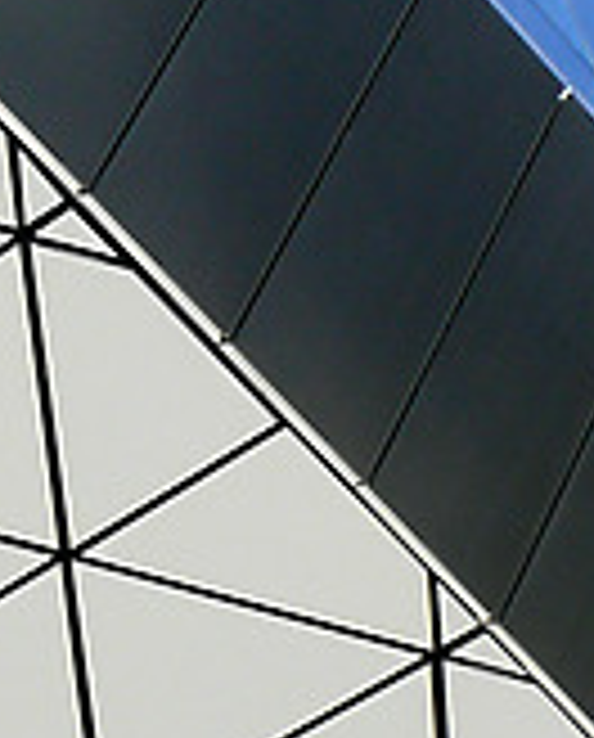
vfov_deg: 10.3
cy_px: 266
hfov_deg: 8.2
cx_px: -209
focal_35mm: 187
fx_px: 4094
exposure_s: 1/250
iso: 100
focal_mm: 7.4
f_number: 5
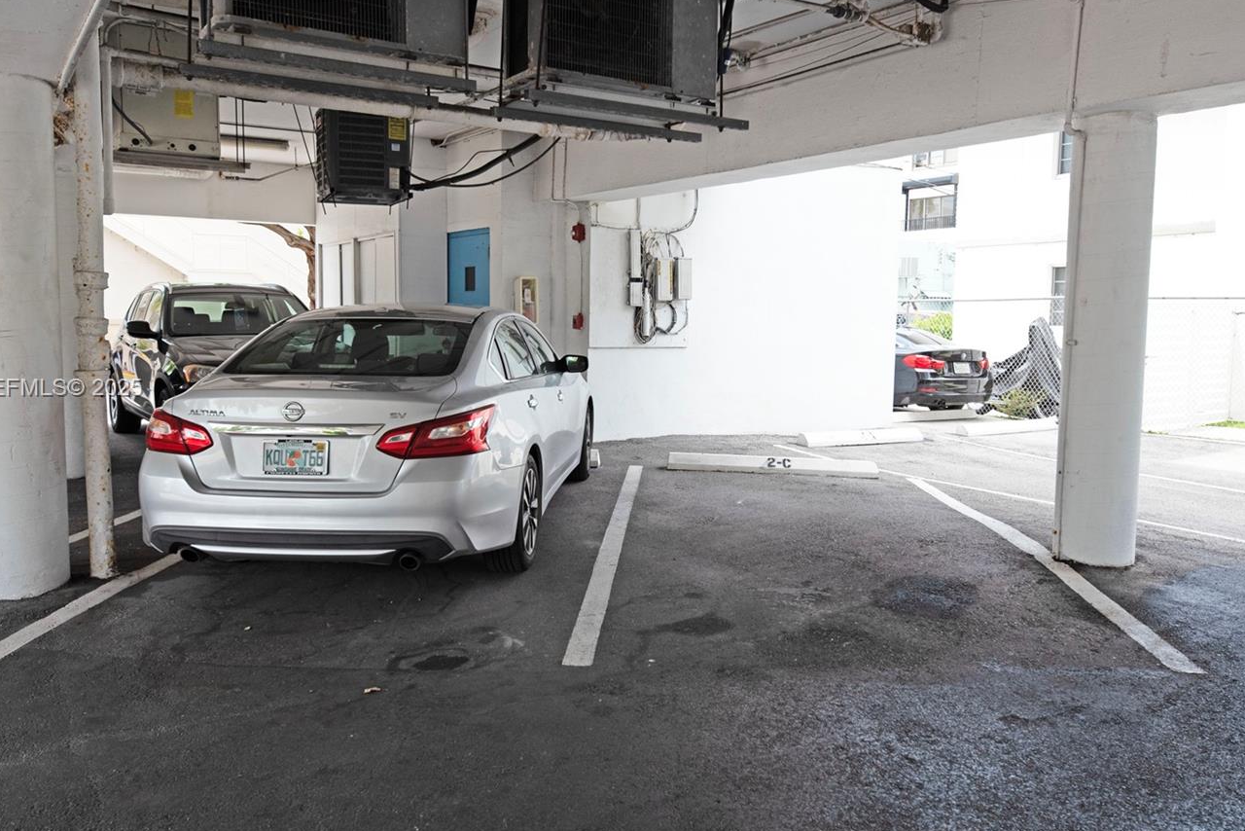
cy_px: 390
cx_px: 618
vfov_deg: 43.6
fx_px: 1038
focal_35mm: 30
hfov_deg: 61.9
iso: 400
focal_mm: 24
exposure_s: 1/250
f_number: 8
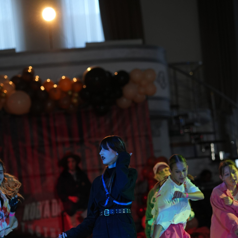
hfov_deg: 15.7
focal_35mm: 111
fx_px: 863
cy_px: 183
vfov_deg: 15.6
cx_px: 120
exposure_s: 1/400
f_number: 2.2
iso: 800
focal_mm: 85
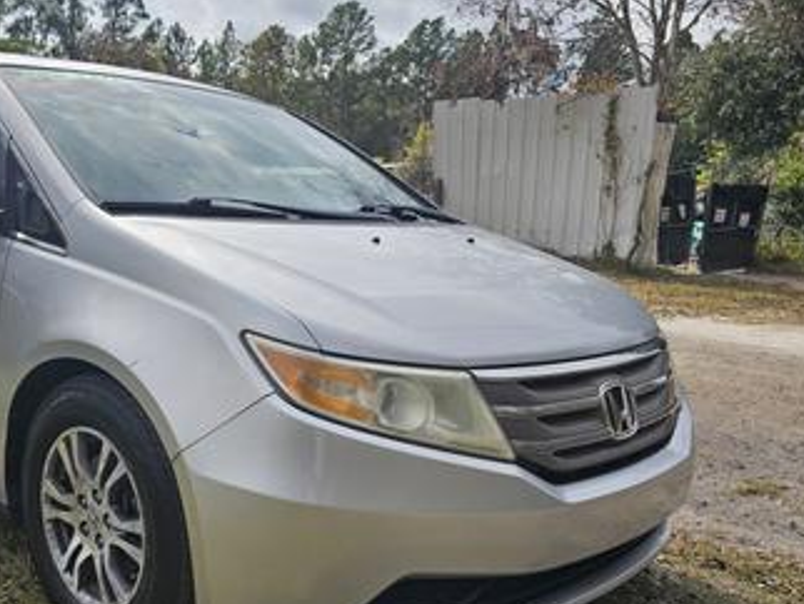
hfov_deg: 49.4
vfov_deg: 39.5
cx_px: 207
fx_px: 837
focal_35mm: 36
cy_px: 372
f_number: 1.7
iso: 10
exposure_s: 1/699
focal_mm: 6.3
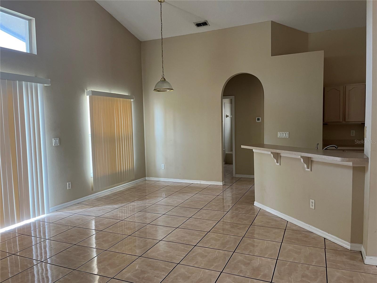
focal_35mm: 26
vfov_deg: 53.1
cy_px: 142
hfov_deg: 67.3
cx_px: 188
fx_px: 283
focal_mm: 5.1
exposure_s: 1/82
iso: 125
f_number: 1.6
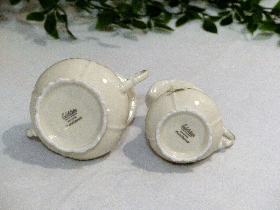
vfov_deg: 15.2
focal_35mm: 97
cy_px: 105
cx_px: 140
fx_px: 785
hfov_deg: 20.2
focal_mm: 17.4
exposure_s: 1/8
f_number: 2.8
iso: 100
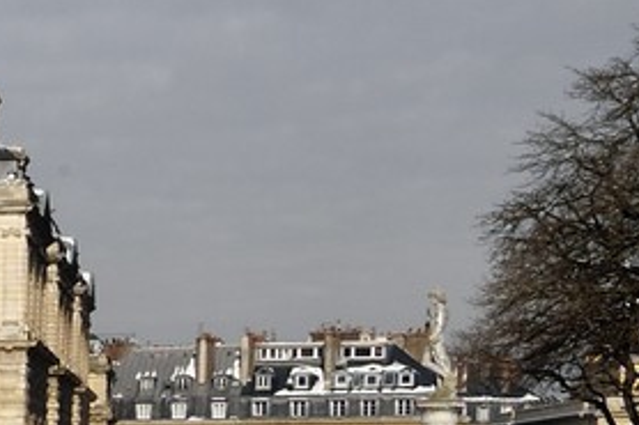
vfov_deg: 8.2
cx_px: -1133
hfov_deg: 10.2
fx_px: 2856
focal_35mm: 161
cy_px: 770
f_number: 20
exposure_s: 1/250
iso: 200
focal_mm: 28
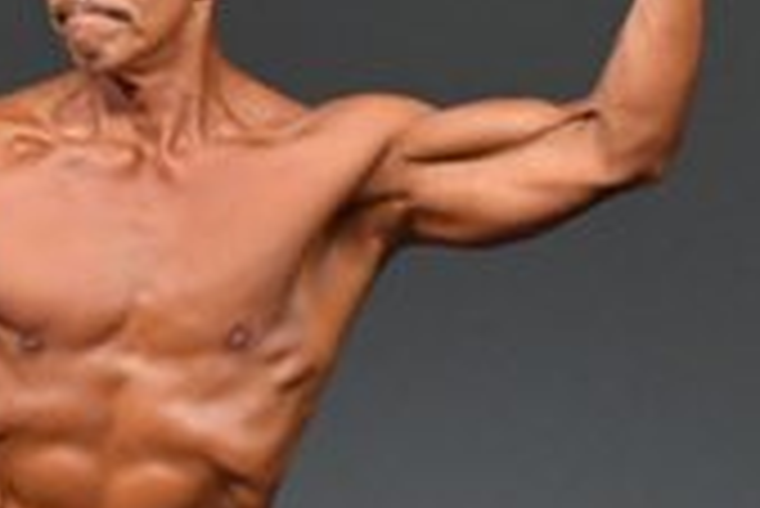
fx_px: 36278
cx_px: 101
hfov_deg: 1.2
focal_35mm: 1717
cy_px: 643
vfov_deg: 0.8
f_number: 5.6
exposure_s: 1/400
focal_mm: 250
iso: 4000
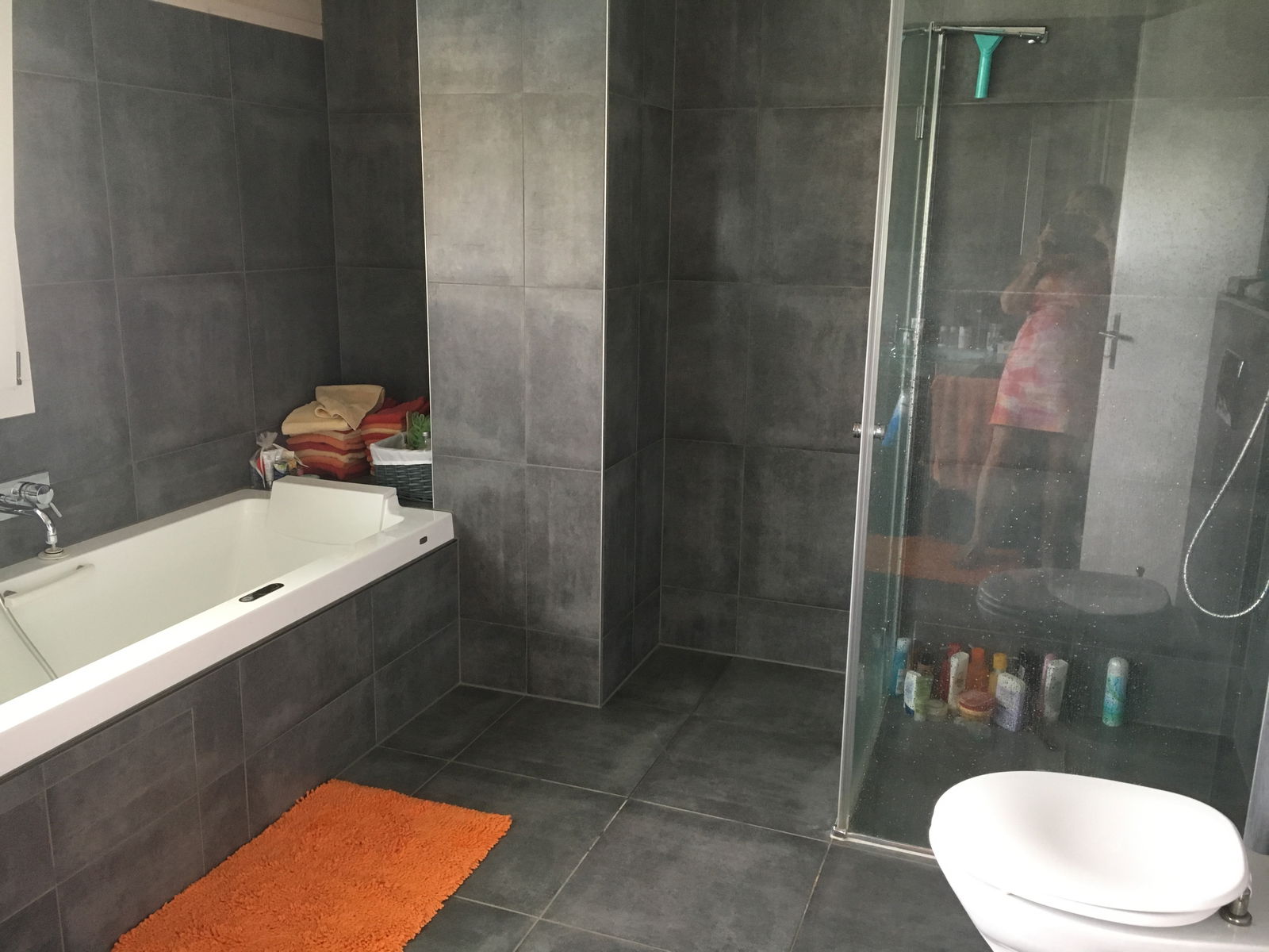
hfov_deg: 61.7
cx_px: 634
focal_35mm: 29
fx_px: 1063
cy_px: 476
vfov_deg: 48.2
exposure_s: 1/33
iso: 160
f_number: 2.2
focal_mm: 4.15
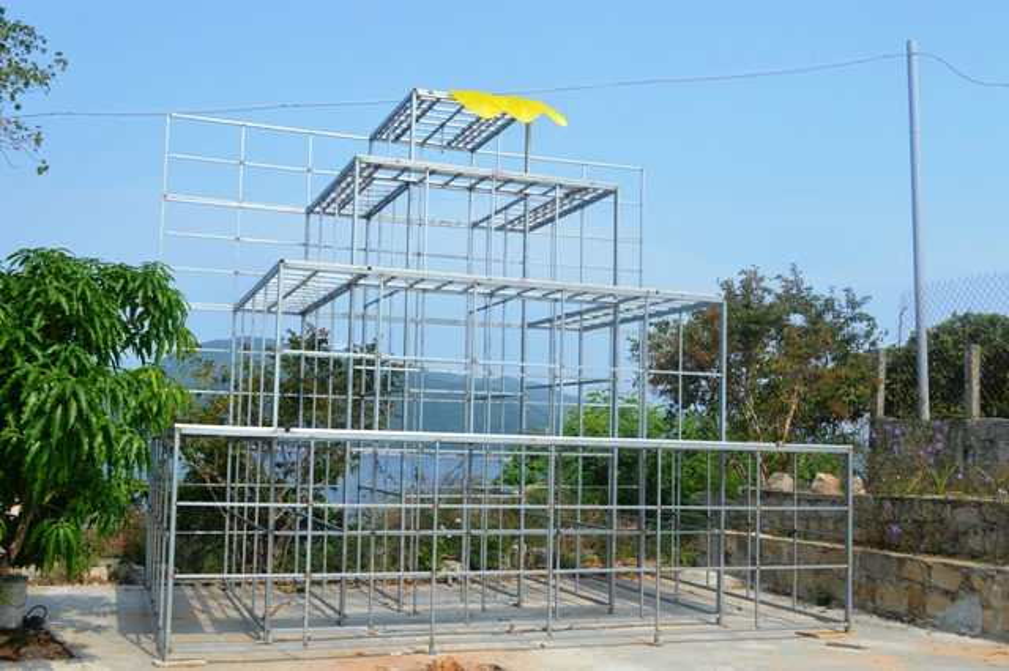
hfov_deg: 49.6
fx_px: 1092
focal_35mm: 39
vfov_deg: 34.2
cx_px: 504
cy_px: 336
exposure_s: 1/250
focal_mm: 26
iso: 100
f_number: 8
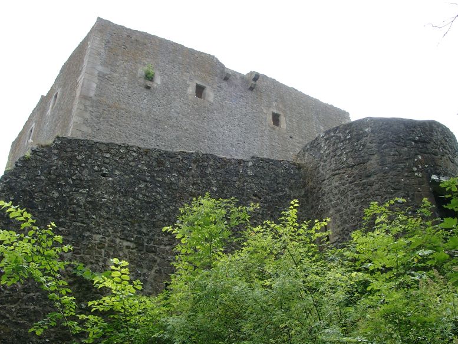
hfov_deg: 52.6
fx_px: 463
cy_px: 175
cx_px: 226
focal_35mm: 35
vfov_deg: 40.7
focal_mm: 7.13
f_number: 4
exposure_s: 1/194
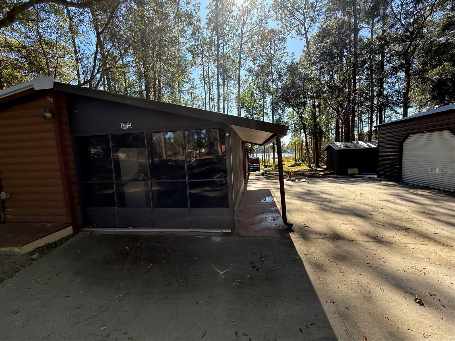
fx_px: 184
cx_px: 228
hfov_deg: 102.1
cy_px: 170
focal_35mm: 14
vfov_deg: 85.7
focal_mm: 2.22
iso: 64
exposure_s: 1/506
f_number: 2.2
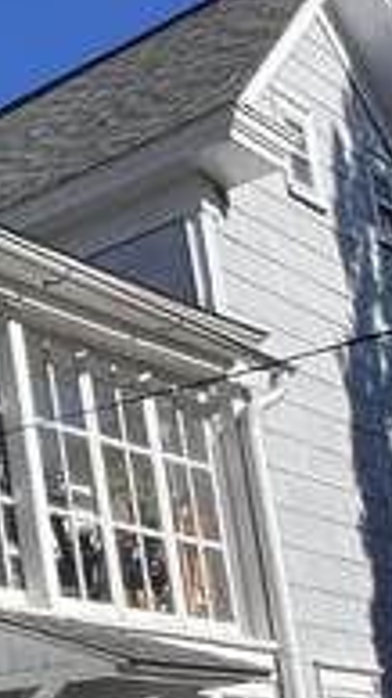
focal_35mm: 70
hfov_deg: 10.2
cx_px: -895
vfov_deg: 27.4
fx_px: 1295
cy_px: 784
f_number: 1.8
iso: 32
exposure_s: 1/2481
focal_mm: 1.57
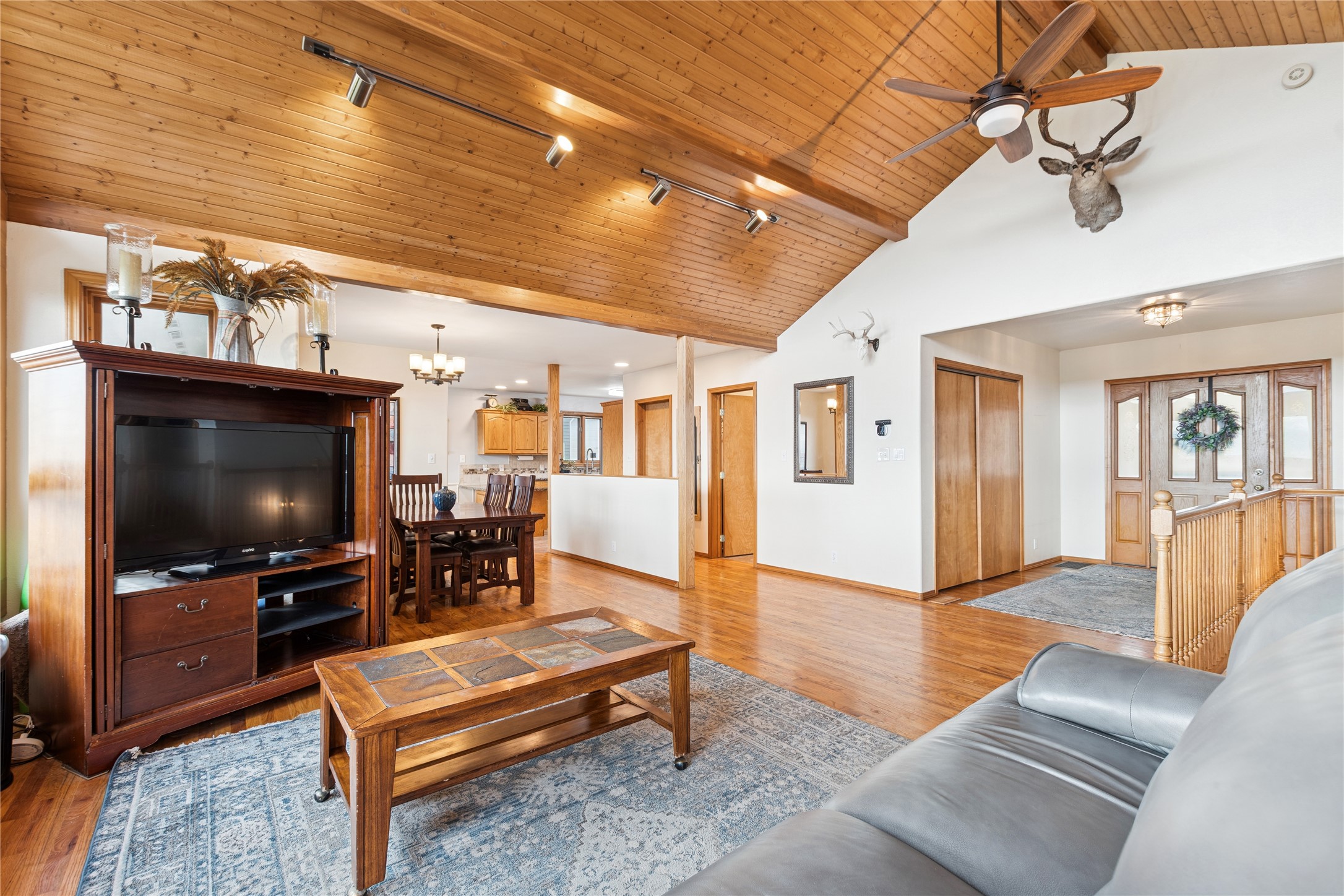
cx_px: 672
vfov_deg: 77.3
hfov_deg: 100.4
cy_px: 448
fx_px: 560
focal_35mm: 15
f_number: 6.3
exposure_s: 1/5
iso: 100
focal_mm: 10
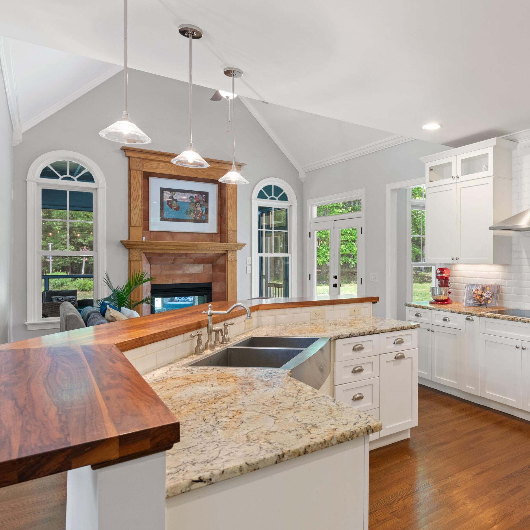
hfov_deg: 60.6
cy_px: 269
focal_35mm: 25
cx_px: 375
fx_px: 433
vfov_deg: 62.9
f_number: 8
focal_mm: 18
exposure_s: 1/2
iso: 400
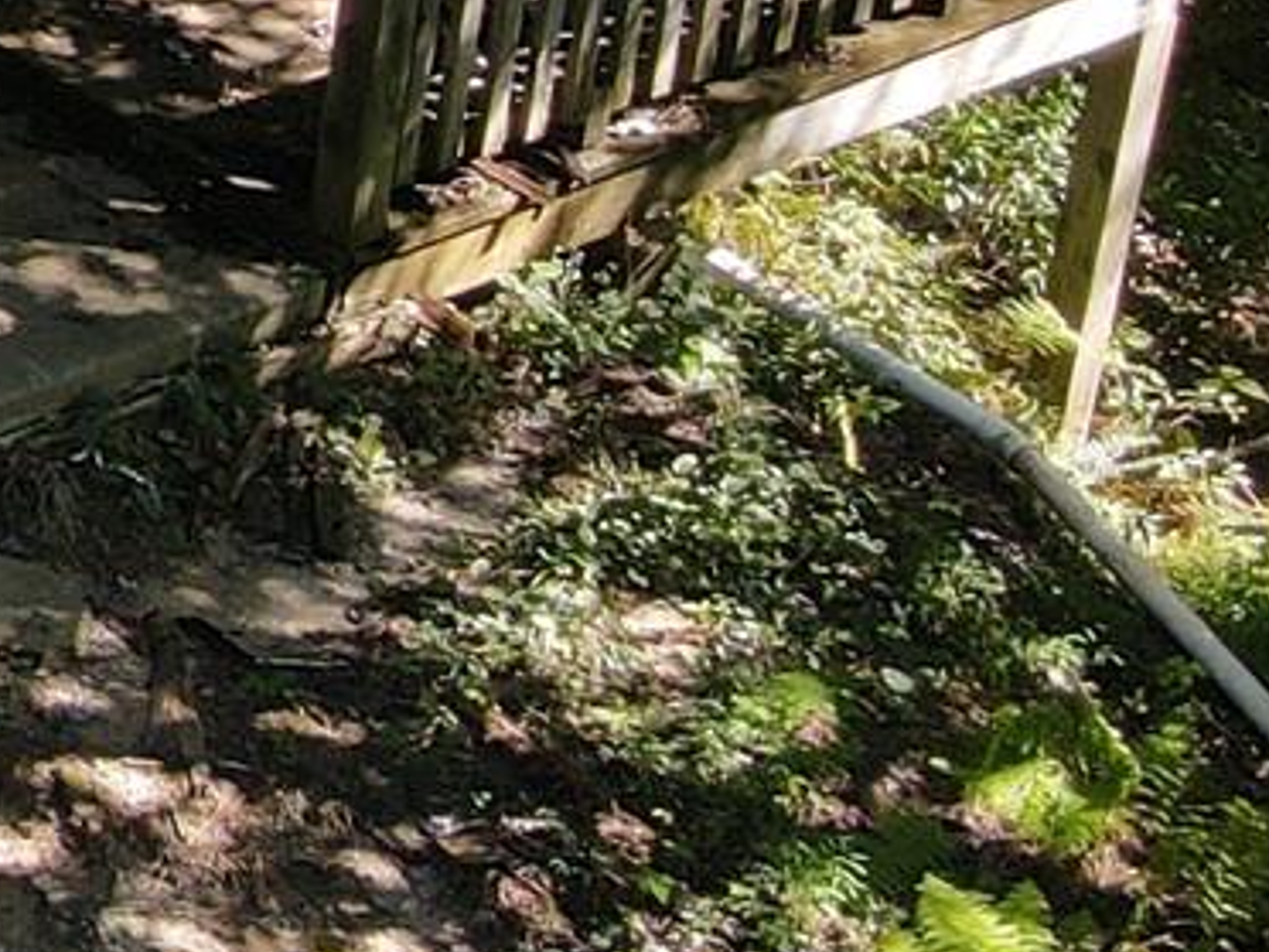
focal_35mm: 132
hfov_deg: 12.1
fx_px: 4839
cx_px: -1747
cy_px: -744
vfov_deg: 10.6
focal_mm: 4.5
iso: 110
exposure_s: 1/80
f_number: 2.8
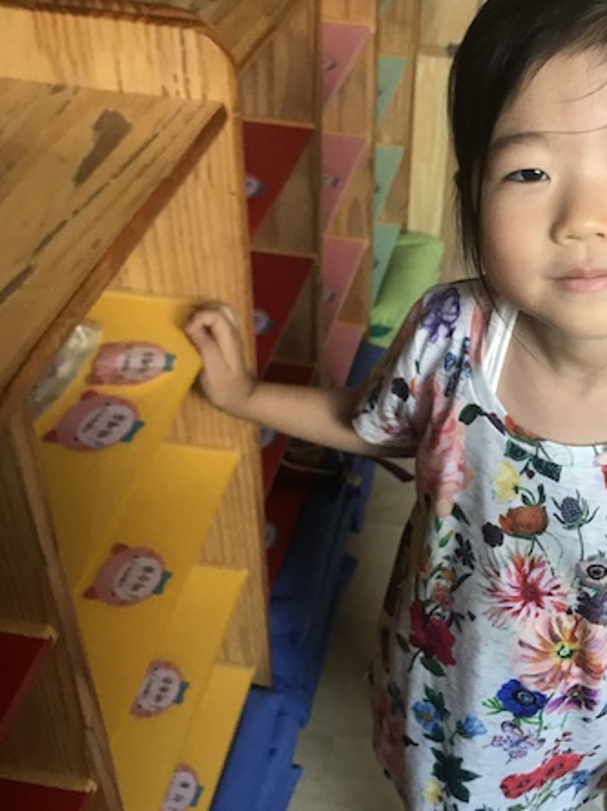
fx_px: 983
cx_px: 423
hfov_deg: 33.9
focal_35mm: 42
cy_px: 369
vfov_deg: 44.8
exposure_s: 1/17
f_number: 1.8
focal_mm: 3.99
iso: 40
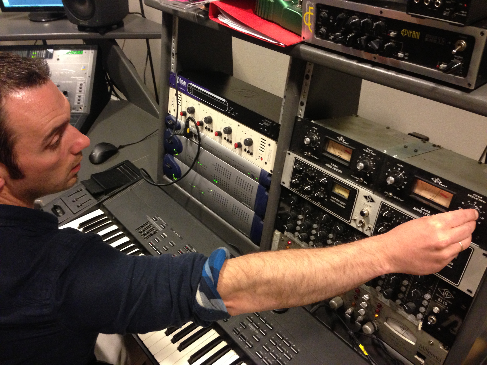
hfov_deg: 55.4
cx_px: 244
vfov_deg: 42.9
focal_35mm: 33
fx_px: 464
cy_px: 182
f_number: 2.4
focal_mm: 4.13
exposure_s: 1/20
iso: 320
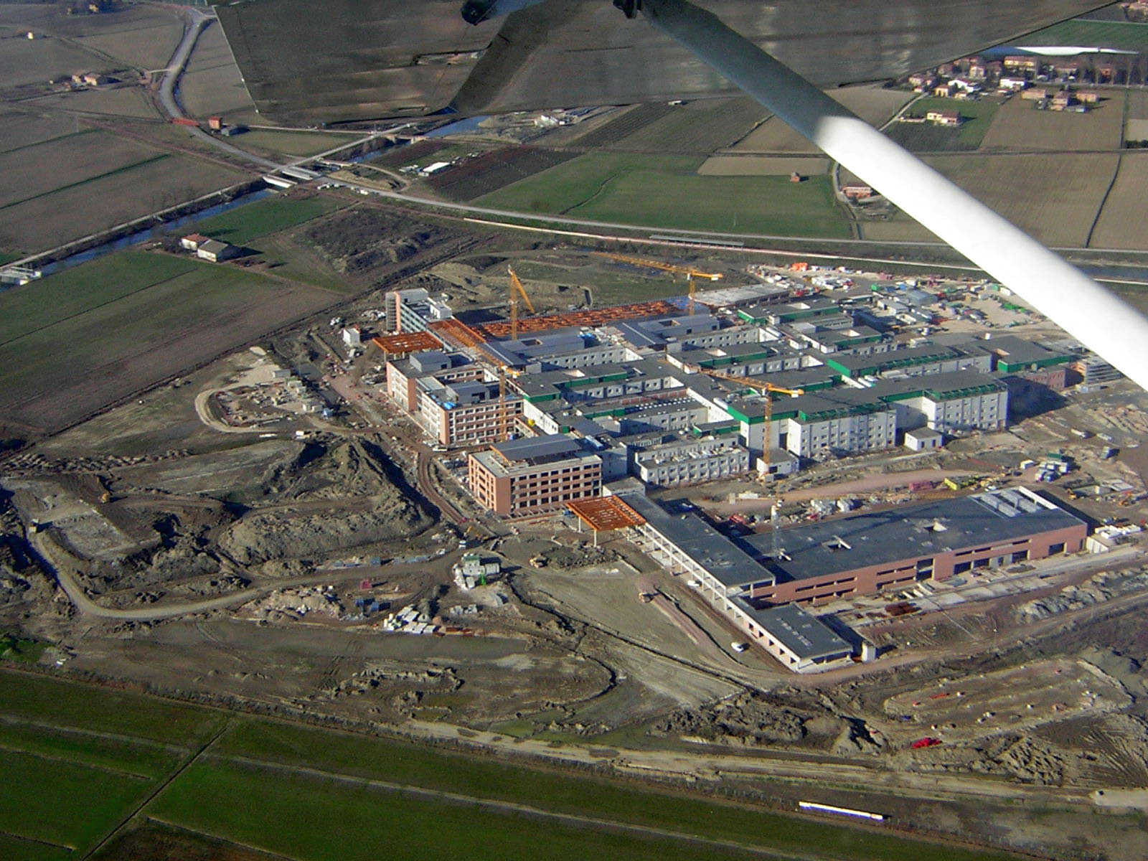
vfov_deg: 25.2
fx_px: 1924
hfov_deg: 33.2
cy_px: 430
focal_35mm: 58
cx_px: 574
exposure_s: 1/160
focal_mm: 7.6
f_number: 6.6
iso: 50
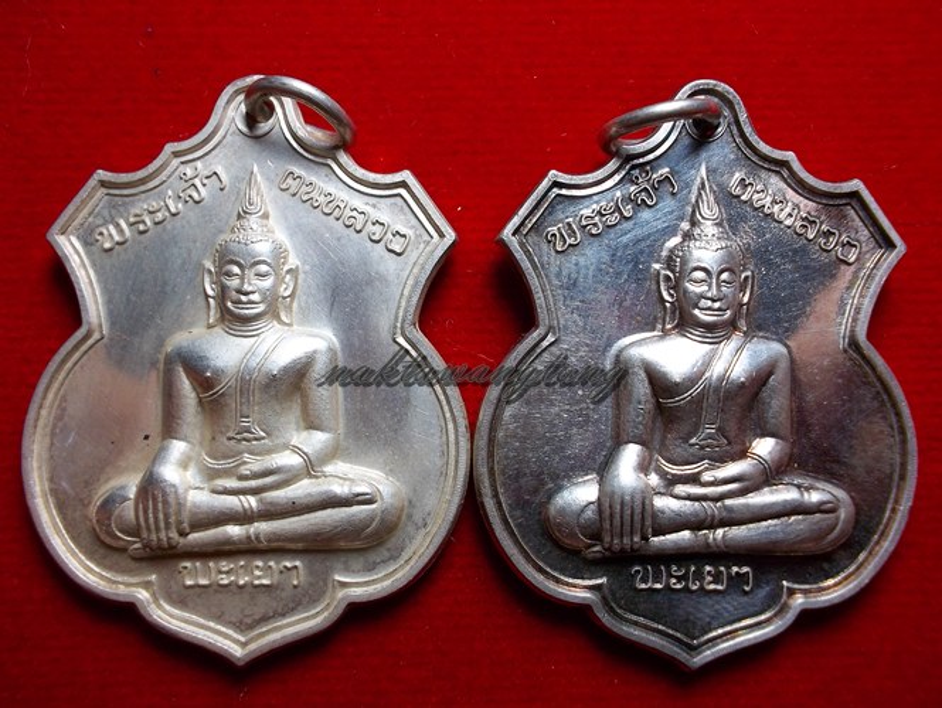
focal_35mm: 29
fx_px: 790
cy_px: 354
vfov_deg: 48.3
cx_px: 471
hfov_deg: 61.6
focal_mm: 4.1
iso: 80
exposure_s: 1/160
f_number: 3.3
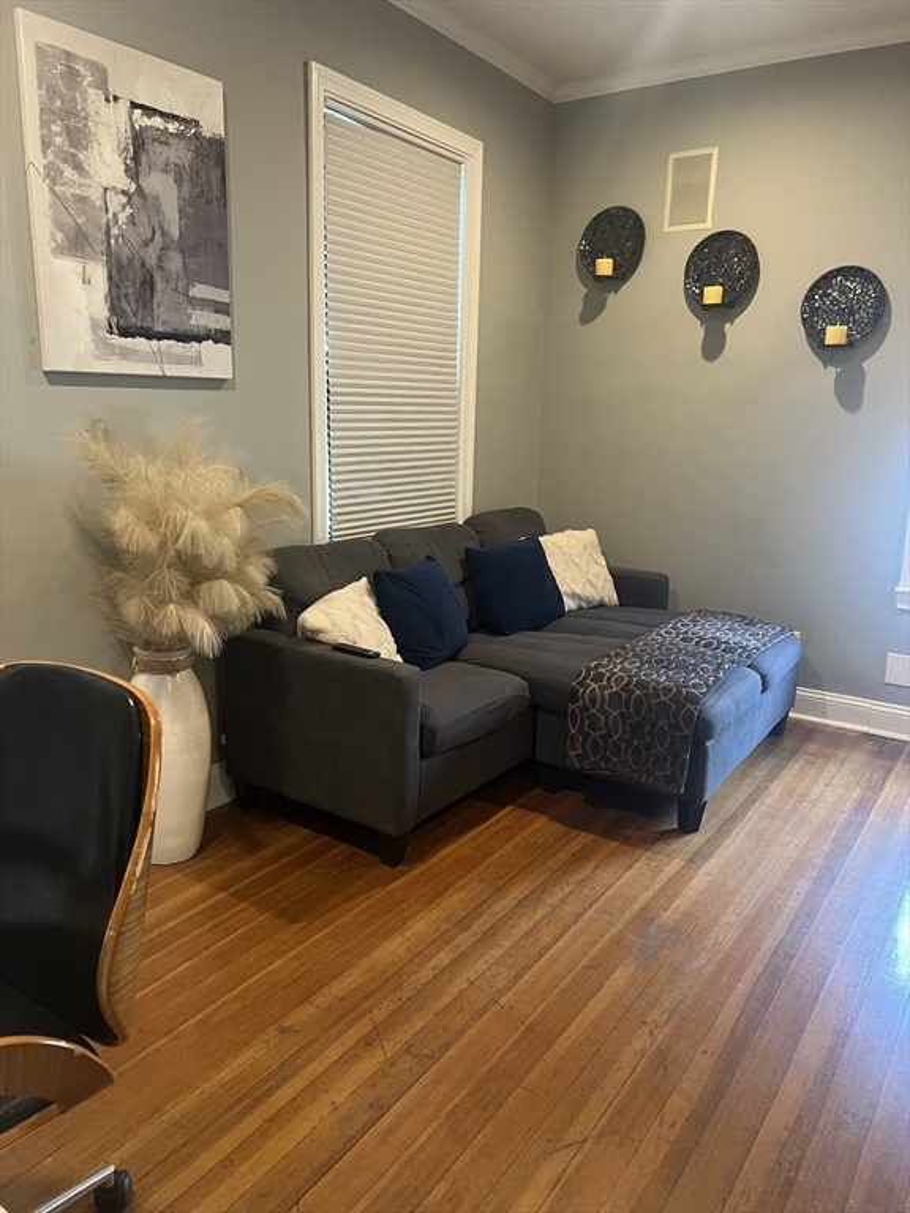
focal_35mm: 26
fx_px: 911
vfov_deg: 67.3
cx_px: 455
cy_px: 606
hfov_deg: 53.1
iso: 320
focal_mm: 5.7
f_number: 1.5
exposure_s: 1/60
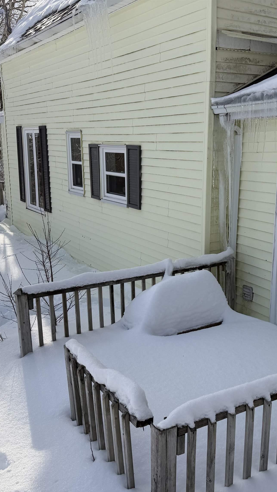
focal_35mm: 35
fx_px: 457
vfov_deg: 56.6
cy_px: 247
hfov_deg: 33.6
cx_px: 169
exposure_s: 1/4975
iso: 80
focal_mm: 6.76
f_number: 1.78
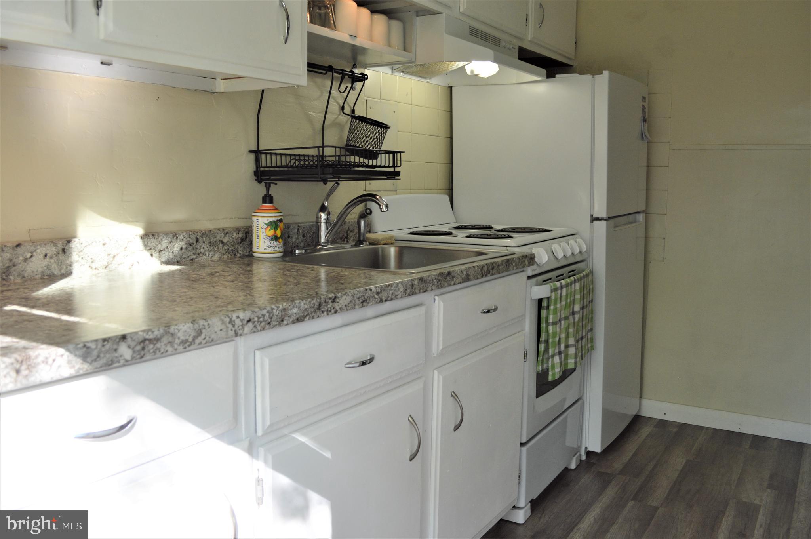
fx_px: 675
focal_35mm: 30
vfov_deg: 43.5
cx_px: 406
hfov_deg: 62.0
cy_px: 270
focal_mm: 20
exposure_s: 1/125
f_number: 5.6
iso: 400
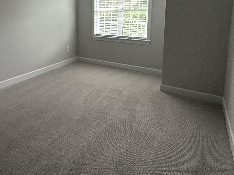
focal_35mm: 27
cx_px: 86
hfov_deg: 64.3
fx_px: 183
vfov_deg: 48.5
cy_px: 36
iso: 320
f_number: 2.2
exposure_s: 1/120
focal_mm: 2.22
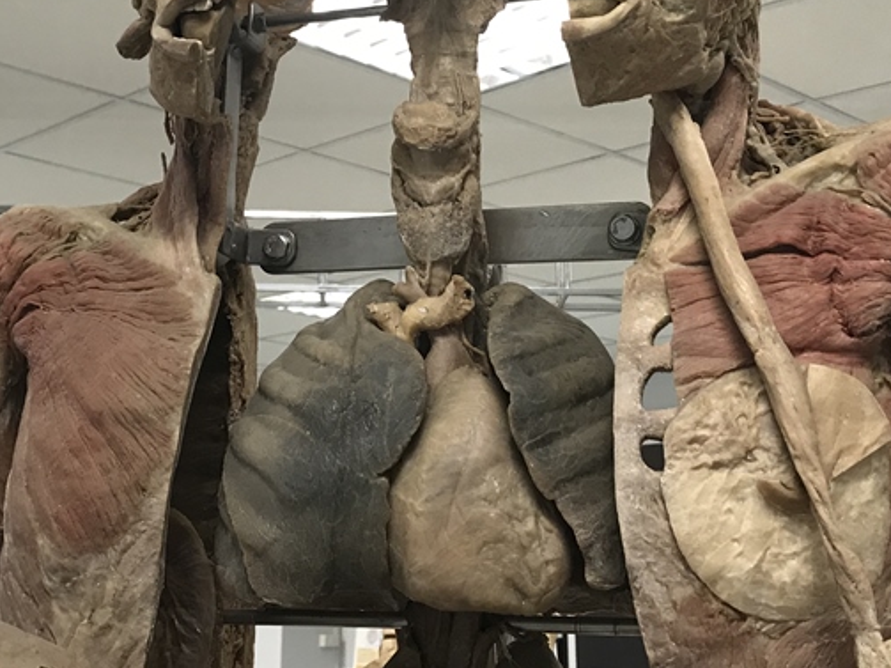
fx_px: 1467
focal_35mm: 57
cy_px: 218
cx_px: 379
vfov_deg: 25.5
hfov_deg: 33.7
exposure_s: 1/33
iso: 32
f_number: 1.8
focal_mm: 3.99
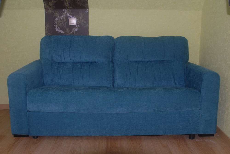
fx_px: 269
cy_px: 77
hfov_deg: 46.4
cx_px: 115
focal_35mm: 42
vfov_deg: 32.0
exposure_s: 1/60
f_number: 5
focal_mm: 28
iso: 100
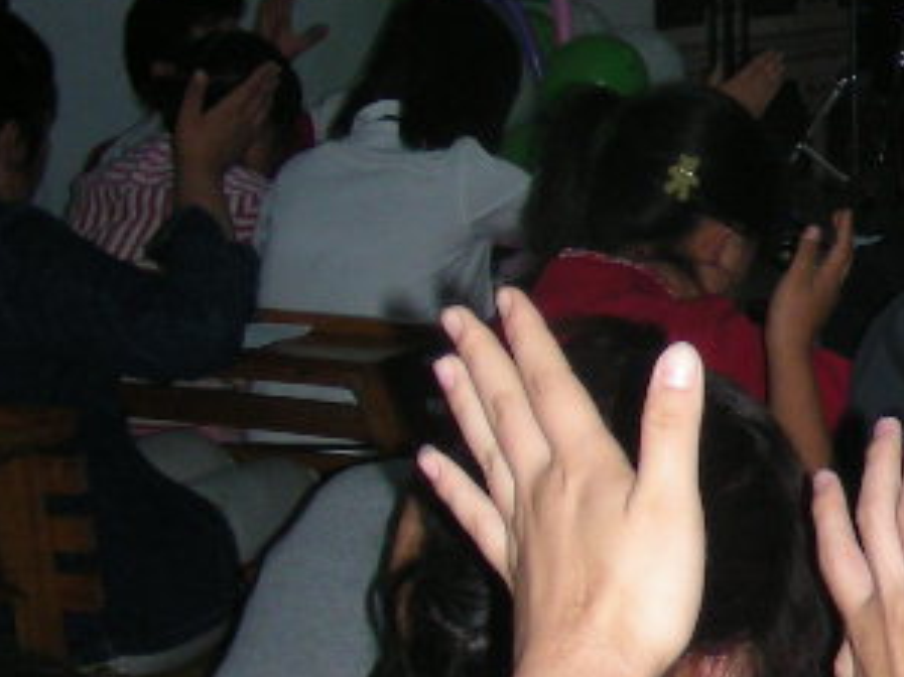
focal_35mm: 130
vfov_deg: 11.4
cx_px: 1491
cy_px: 317
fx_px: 3394
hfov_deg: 13.9
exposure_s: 1/60
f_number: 3.5
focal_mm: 6.3
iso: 116
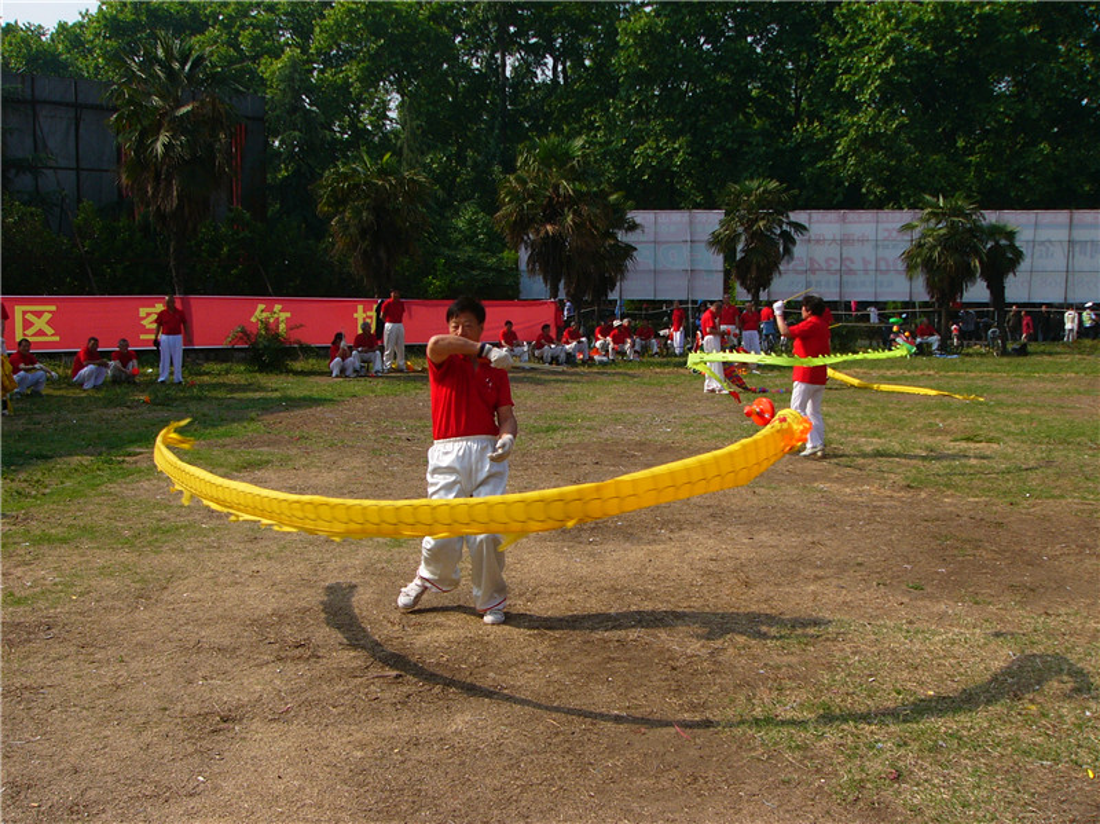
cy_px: 412
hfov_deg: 47.9
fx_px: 1239
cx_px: 550
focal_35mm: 39
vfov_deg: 36.8
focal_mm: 6.5
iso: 50
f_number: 4
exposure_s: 1/640
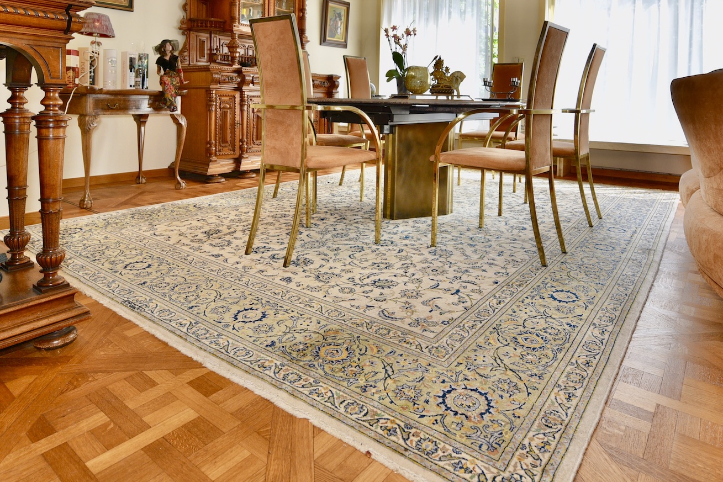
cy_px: 145
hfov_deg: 78.2
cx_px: 407
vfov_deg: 55.5
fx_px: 442
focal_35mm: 22
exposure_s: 1/200
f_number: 4.5
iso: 200
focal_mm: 15
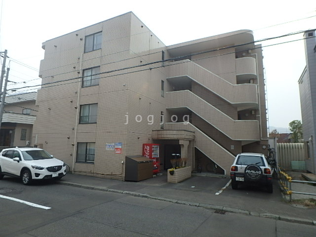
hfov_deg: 73.9
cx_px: 158
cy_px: 118
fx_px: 210
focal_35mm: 23
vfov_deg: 58.9
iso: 125
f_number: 3.8
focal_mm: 4
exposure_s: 1/640
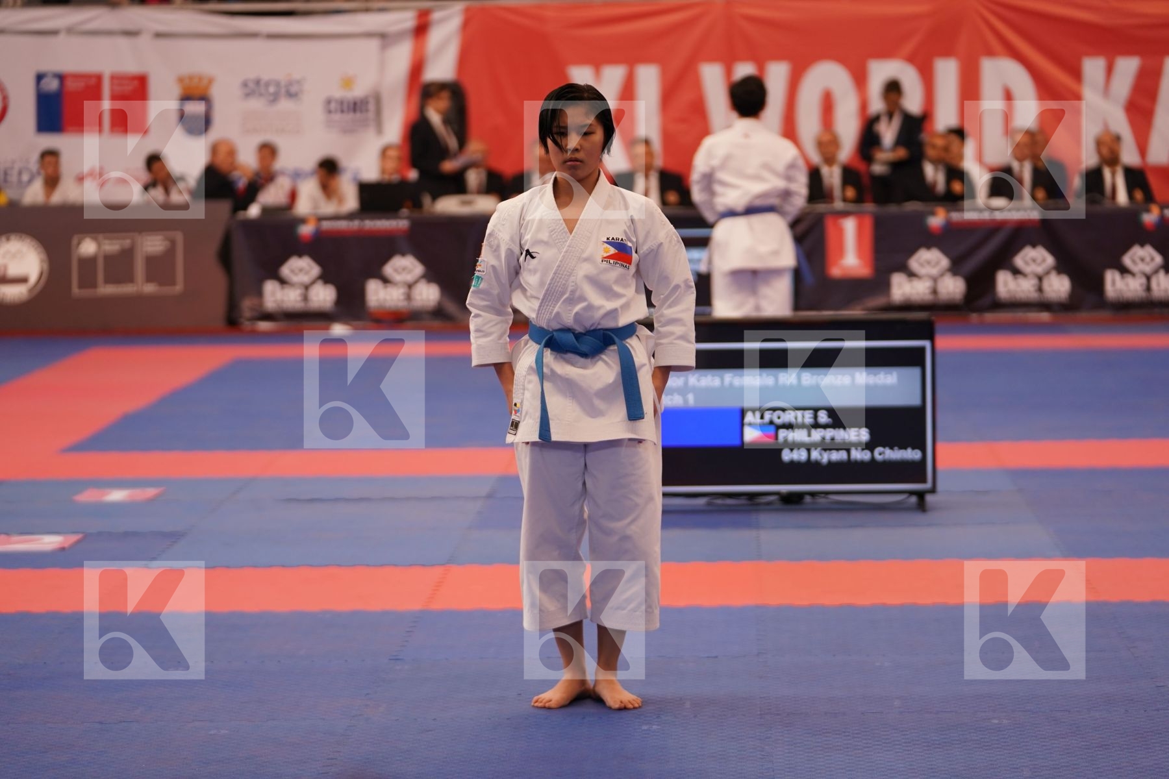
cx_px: 584
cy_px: 390
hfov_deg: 18.1
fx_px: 3669
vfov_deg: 12.1
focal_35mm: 113
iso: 640
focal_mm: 113
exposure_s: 1/500
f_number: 2.8
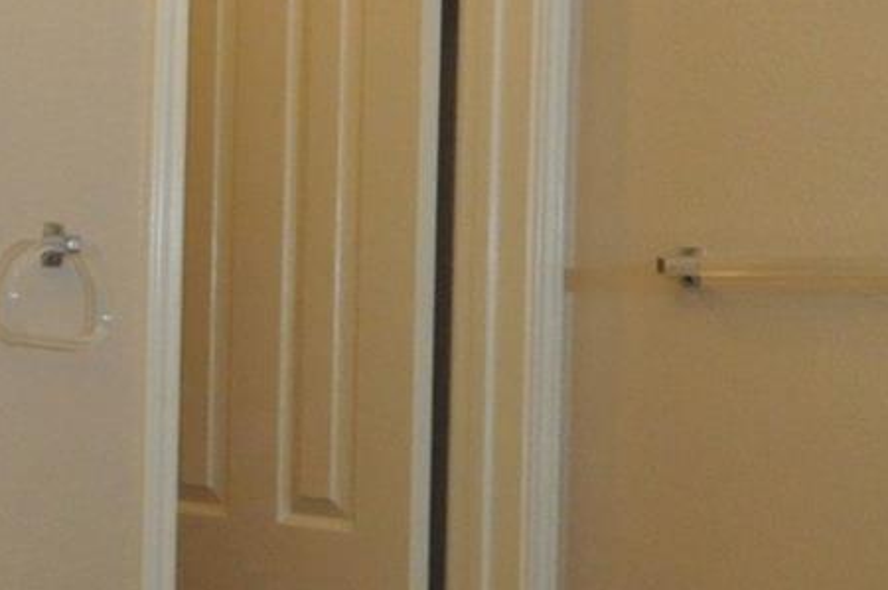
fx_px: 2020
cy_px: 387
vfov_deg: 16.6
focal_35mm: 82
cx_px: -272
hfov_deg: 22.2
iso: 2000
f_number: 7.1
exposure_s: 1/200
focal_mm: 12
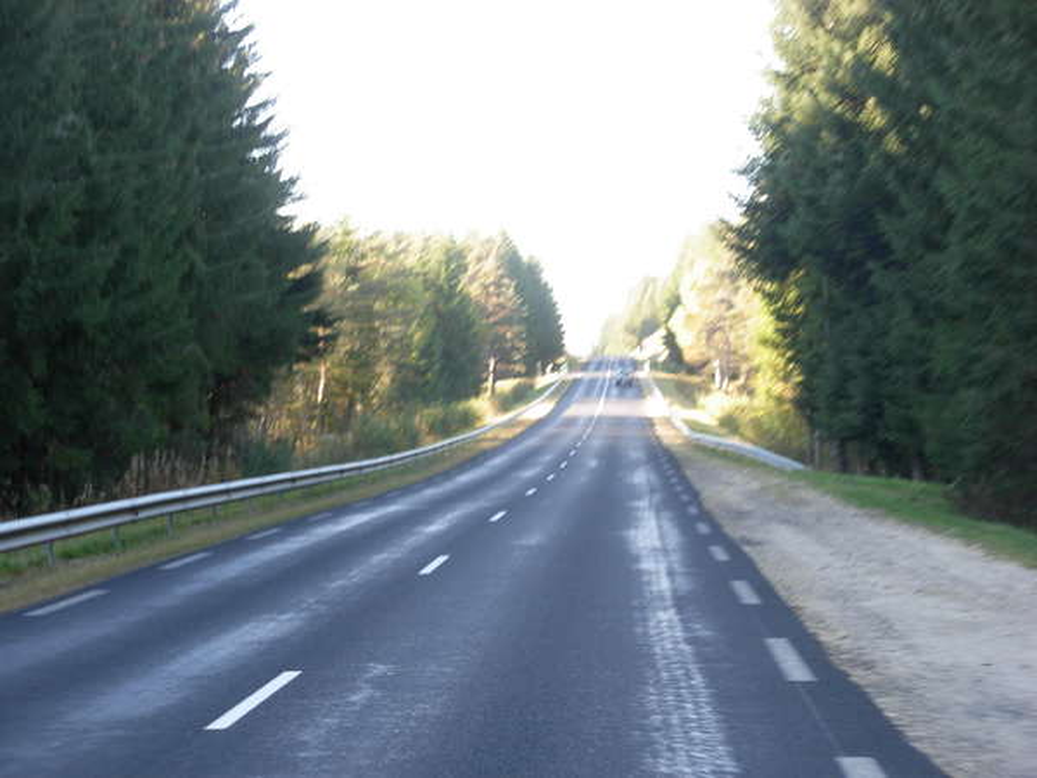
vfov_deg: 16.6
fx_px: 2666
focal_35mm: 89
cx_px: 518
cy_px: 389
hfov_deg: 22.0
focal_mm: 14.7
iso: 79
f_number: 3.8
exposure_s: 1/33.9
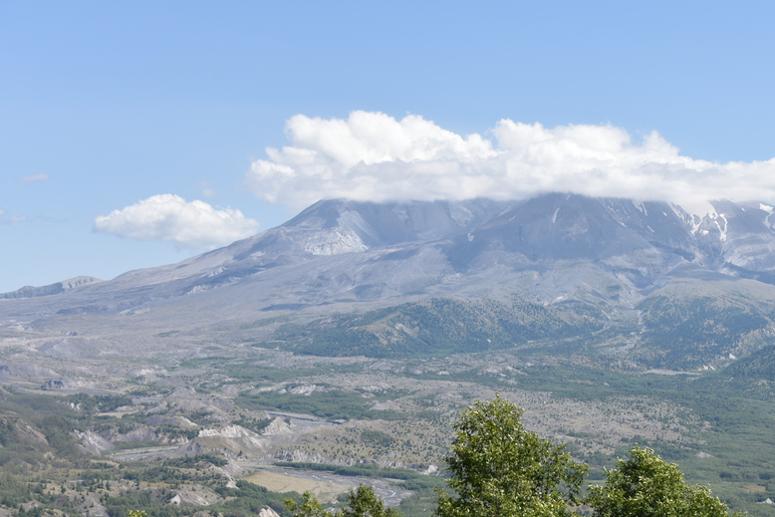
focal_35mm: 79
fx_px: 1701
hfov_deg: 25.2
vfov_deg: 17.1
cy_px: 414
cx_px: 620
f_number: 8
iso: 100
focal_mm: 48
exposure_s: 1/250
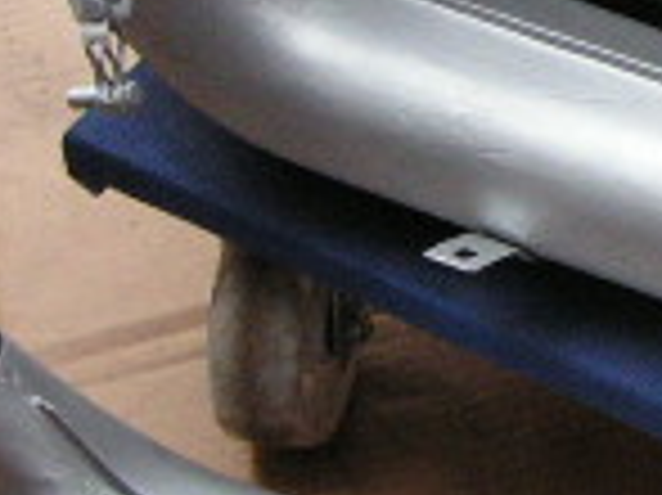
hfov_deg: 10.1
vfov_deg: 7.7
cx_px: 910
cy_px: -72
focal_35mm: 192
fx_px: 3669
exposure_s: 1/30
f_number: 2.8
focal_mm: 7.4
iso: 200
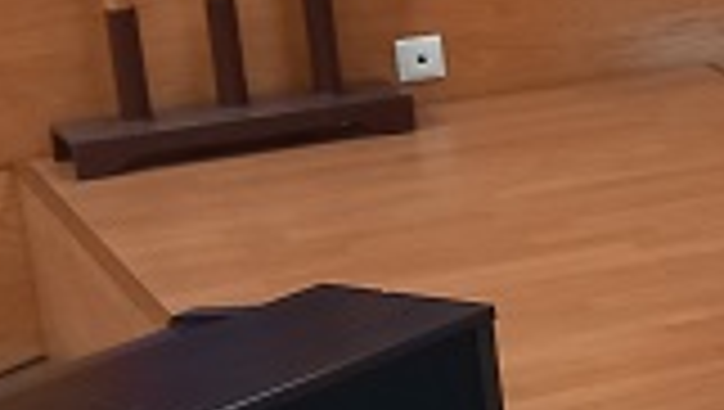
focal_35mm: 146
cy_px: 194
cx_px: 1673
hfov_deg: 12.1
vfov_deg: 8.3
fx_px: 2806
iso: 160
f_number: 1.8
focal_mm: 4
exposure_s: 1/33.3
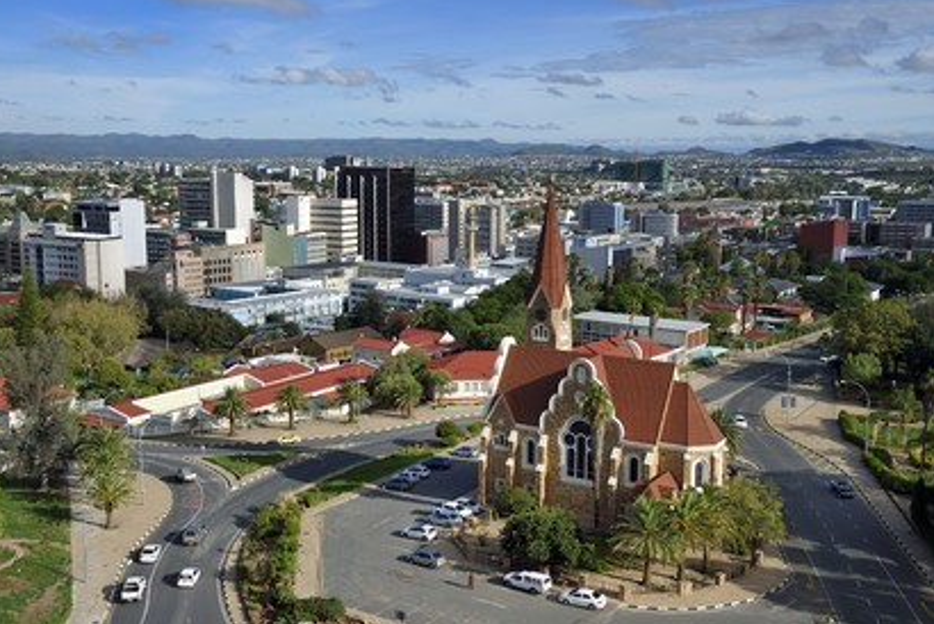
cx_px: 459
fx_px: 1064
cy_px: 310
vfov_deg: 32.7
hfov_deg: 47.4
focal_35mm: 41
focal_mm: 40
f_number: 14
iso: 200
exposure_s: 1/320
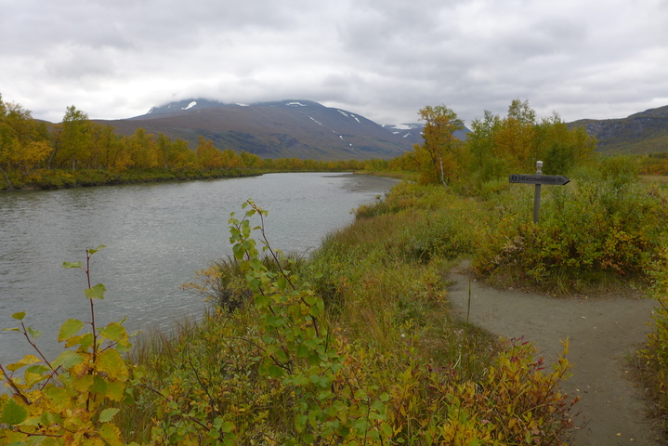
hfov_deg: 73.7
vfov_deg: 53.2
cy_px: 223
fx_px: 445
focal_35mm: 24
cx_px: 334
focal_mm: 4.7
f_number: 2.8
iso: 80
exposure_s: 1/320
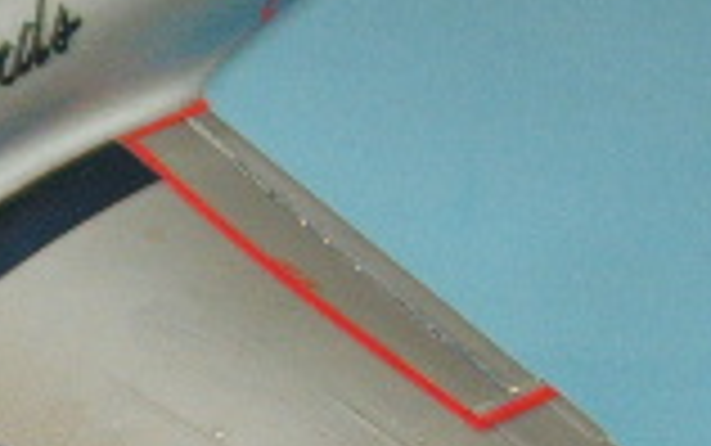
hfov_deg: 13.5
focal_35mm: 150
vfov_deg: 8.8
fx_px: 2909
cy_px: 279
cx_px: -153
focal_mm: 5.8
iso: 100
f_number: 2.8
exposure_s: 1/45
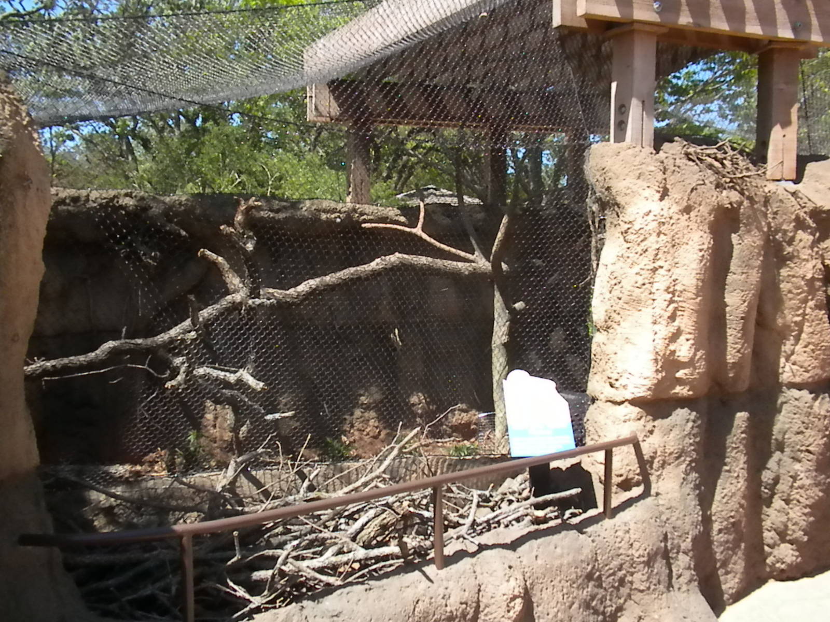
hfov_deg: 50.1
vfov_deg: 38.7
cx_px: 415
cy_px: 311
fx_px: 887
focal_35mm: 37
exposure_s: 1/282
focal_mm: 6.6
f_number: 10
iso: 640
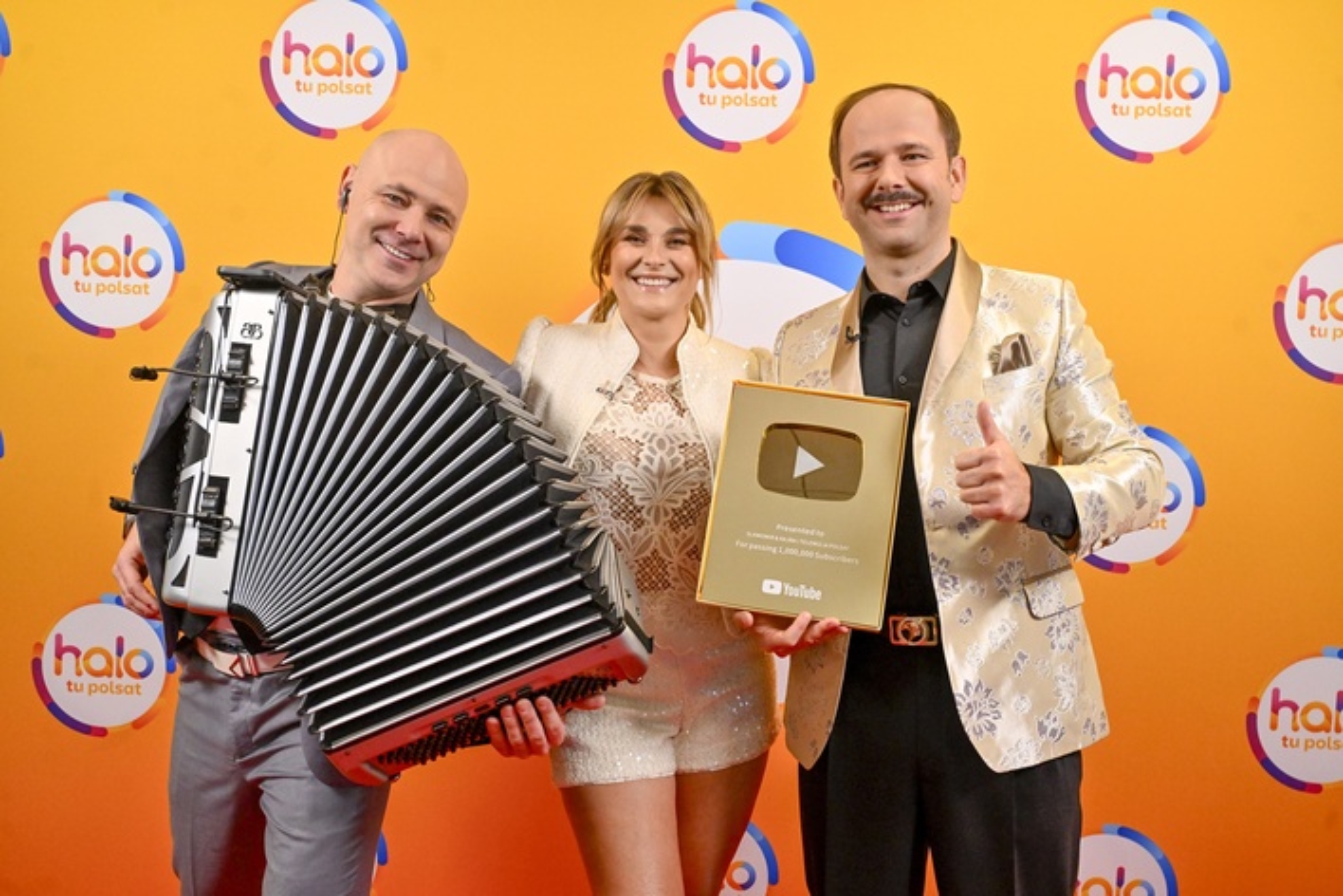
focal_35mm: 36
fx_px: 1343
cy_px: 448
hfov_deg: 53.1
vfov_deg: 36.9
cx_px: 672
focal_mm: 36
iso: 4000
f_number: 5.6
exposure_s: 1/400
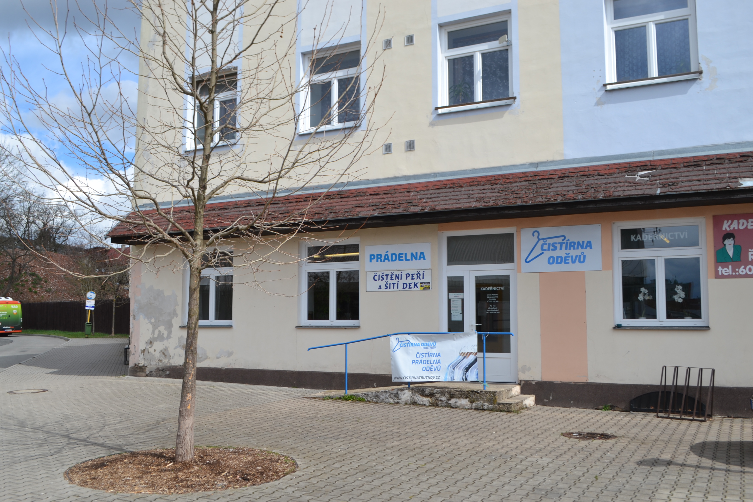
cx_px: 376
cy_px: 251
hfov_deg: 53.1
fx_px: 753
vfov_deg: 36.9
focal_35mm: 36
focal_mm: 24
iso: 100
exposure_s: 1/250
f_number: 8
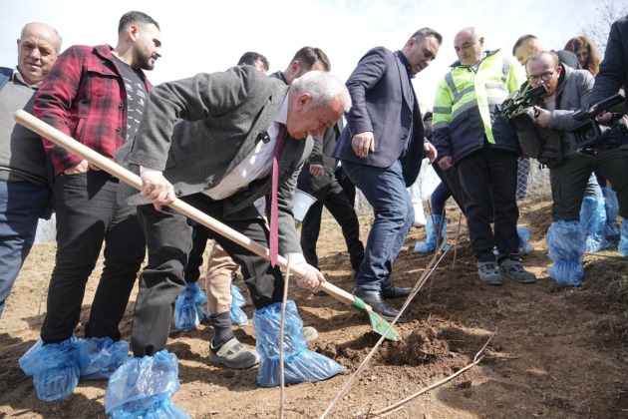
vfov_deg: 53.1
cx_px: 314
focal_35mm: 24
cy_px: 210
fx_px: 419
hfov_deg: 73.7
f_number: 5.6
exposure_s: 1/320
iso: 200
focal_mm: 24
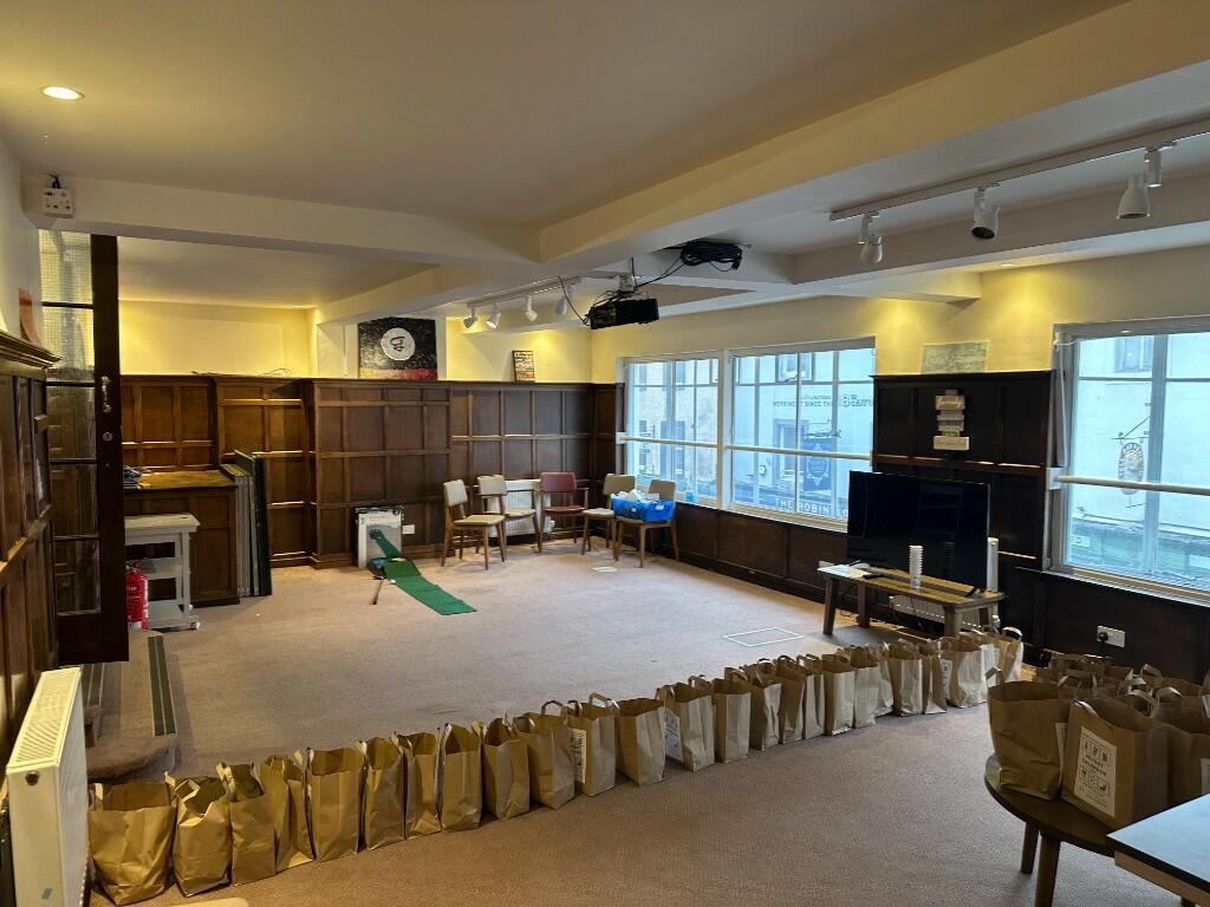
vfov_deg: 56.8
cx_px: 605
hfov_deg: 71.6
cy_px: 454
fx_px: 839
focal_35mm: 24
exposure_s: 1/50
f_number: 1.78
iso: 125
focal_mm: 6.86
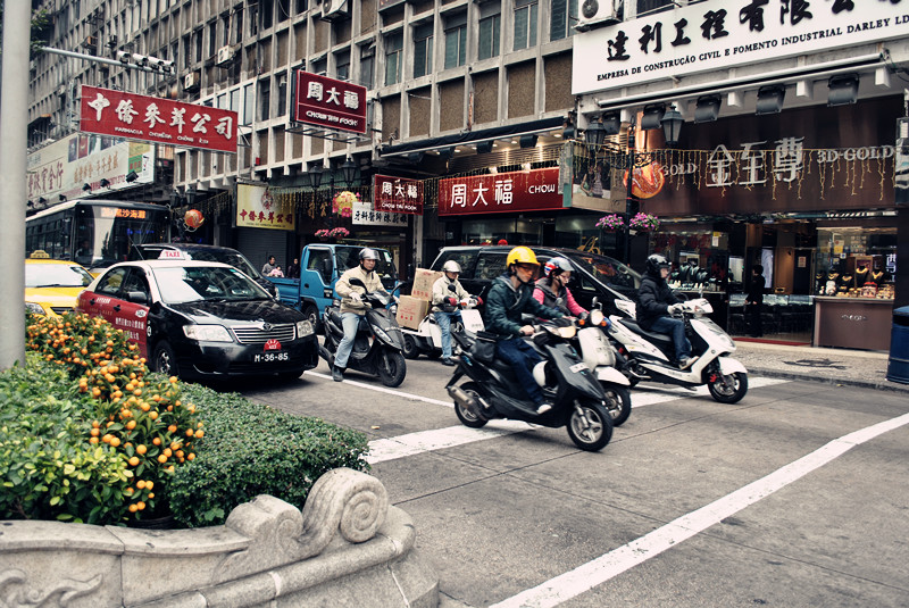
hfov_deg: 67.3
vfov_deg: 48.0
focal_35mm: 27
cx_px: 454
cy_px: 304
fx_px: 682
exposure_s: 1/80
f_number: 4.5
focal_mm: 18
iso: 100
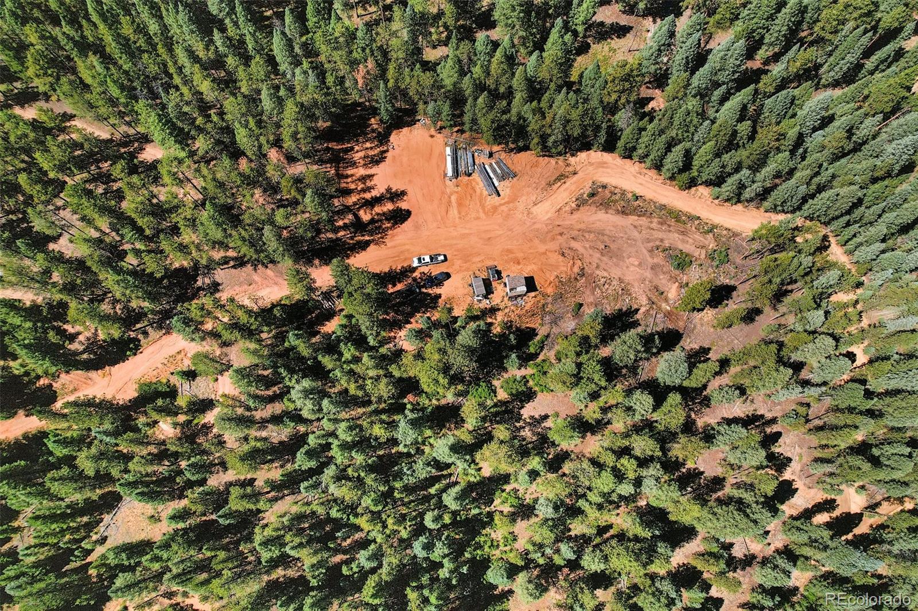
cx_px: 459
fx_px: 561
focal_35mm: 22
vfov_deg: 57.2
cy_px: 306
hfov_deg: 78.6
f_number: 2.8
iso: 100
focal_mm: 8.38
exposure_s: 1/3200
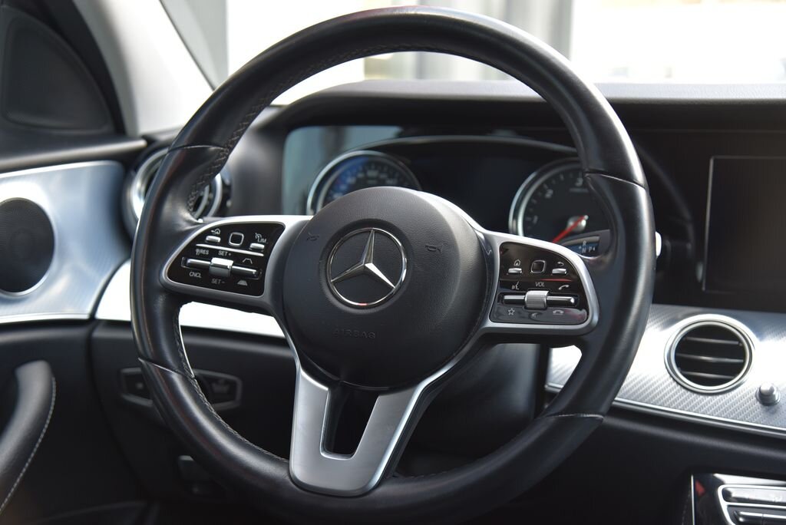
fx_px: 1267
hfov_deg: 34.5
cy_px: 262
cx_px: 393
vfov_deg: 23.4
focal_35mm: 58
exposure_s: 1/80
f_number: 4.5
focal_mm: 58
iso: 500
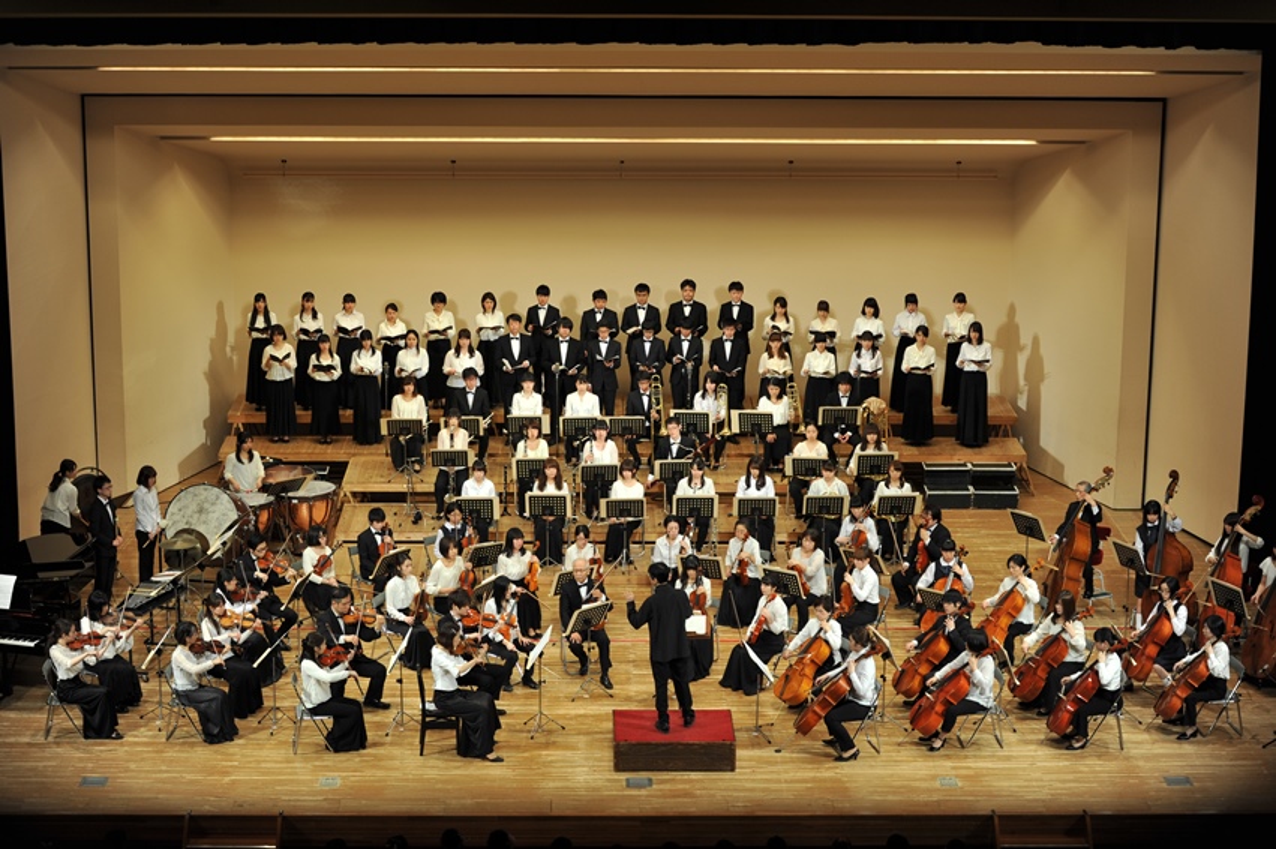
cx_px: 638
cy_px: 424
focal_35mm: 70
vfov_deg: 19.4
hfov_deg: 28.9
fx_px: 2479
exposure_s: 1/160
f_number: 3.2
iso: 500
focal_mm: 70
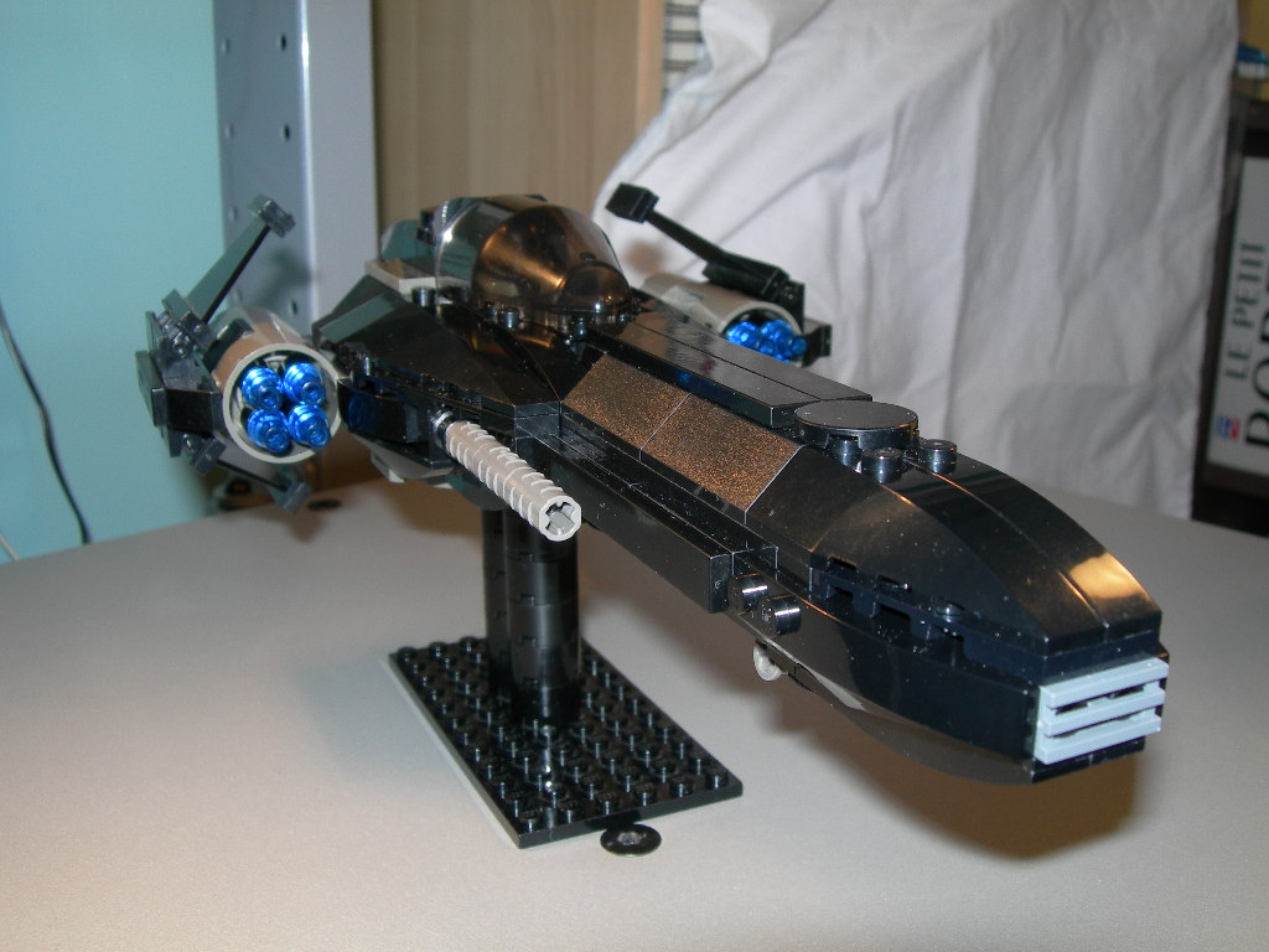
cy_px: 476
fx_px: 1393
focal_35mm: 38
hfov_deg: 49.0
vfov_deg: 37.7
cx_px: 634
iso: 50
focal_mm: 7.8
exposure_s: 1/60.1
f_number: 4.8
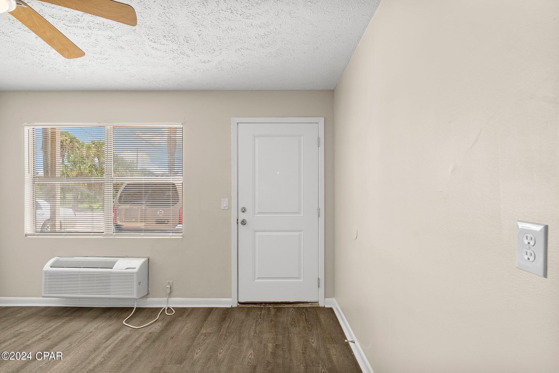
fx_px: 272
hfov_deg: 91.6
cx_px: 280
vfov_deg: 68.9
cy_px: 186
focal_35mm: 18
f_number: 8
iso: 400
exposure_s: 1/30
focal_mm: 17.5
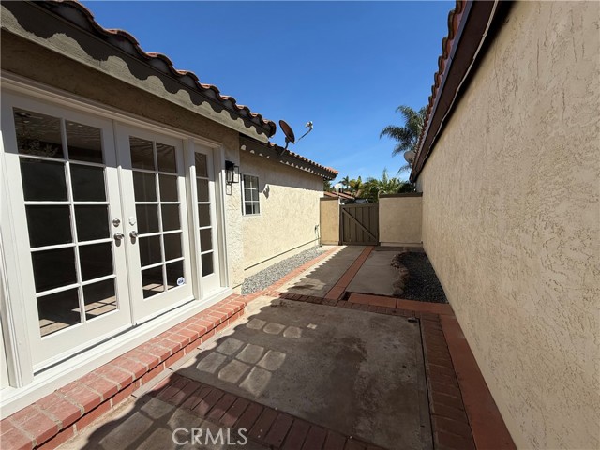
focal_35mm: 14
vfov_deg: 85.7
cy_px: 225
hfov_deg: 102.1
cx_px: 300
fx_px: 243
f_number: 2.2
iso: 50
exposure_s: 1/4425
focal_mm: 2.22
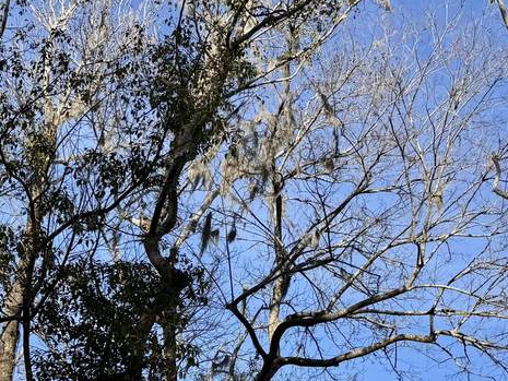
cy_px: 514
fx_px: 969
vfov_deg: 20.1
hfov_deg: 29.2
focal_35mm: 66
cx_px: 342
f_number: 1.78
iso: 80
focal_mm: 6.86
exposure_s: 1/4310
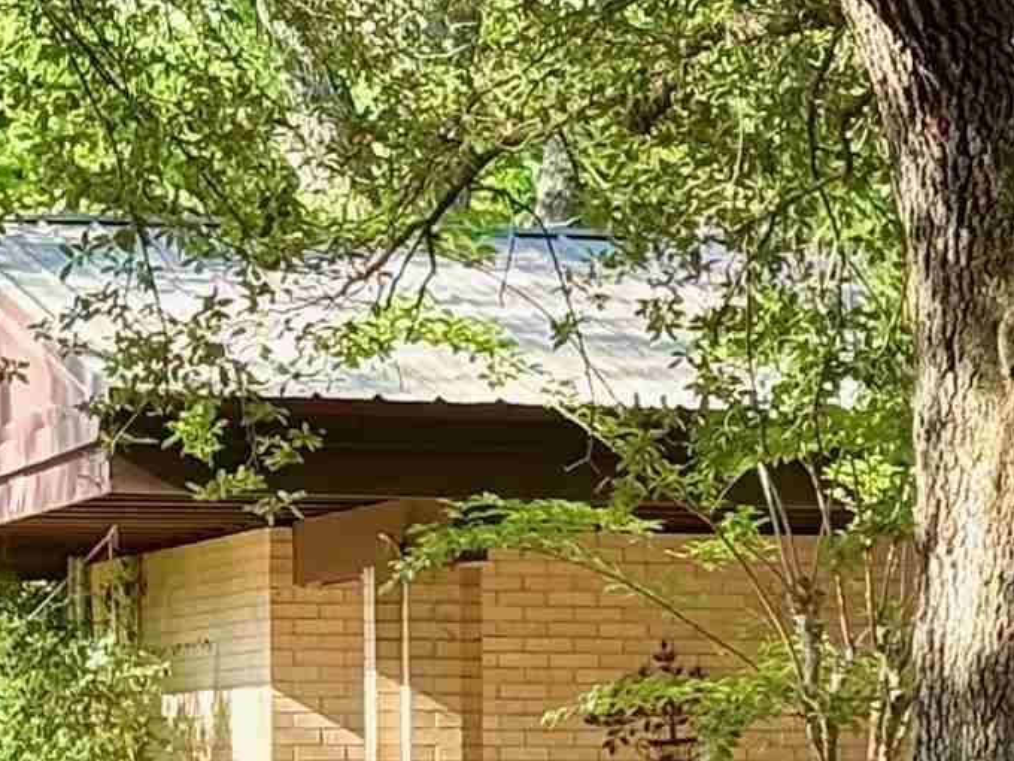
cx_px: 2261
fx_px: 6884
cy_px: 810
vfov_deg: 6.3
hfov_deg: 7.9
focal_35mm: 235
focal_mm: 5.96
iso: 50
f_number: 1.6
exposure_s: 1/241
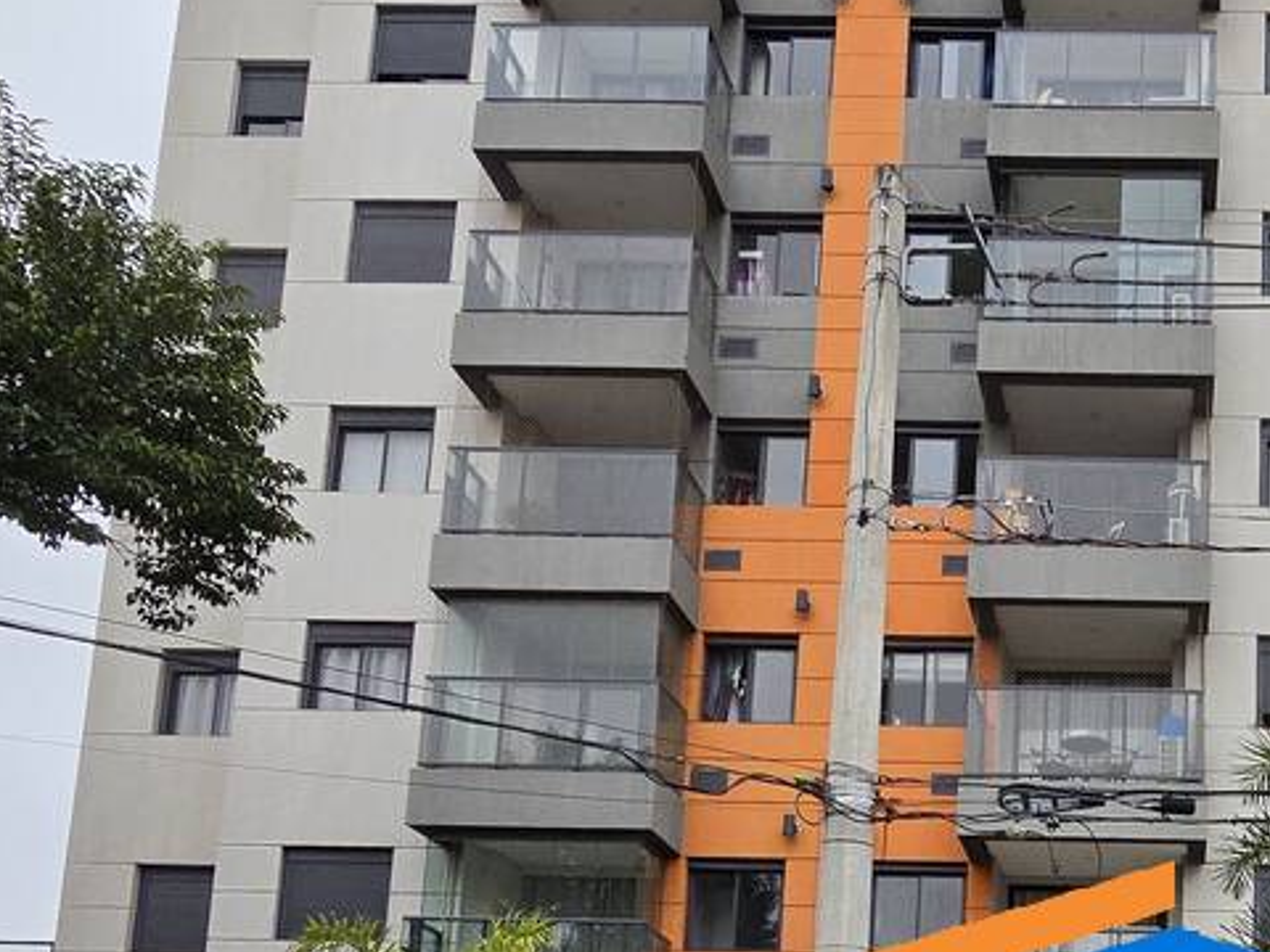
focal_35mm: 39
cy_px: 1079
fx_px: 1431
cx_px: 1175
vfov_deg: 32.0
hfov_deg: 43.2
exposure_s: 1/336
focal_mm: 2.2
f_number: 2.2
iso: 50
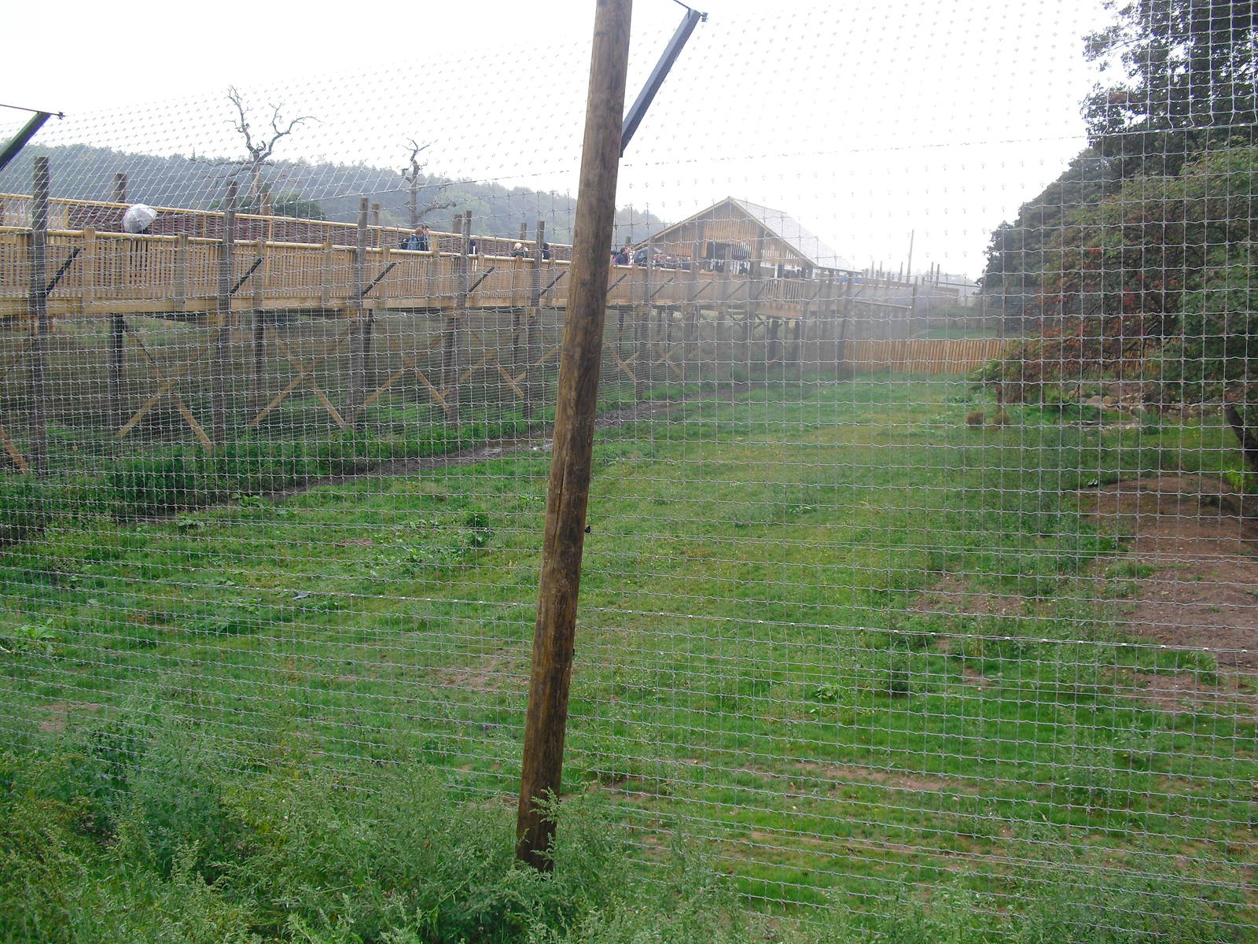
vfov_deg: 39.7
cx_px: 629
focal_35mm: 36
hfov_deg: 51.4
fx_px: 1308
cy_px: 472
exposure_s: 1/125
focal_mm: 6.3
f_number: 3.1
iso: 100
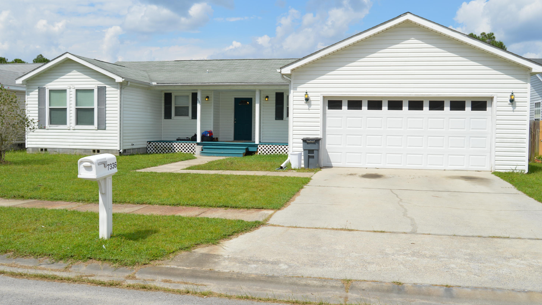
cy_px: 142
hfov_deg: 61.0
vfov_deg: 36.7
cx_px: 273
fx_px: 460
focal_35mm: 32
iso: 100
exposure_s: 1/320
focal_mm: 20
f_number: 9
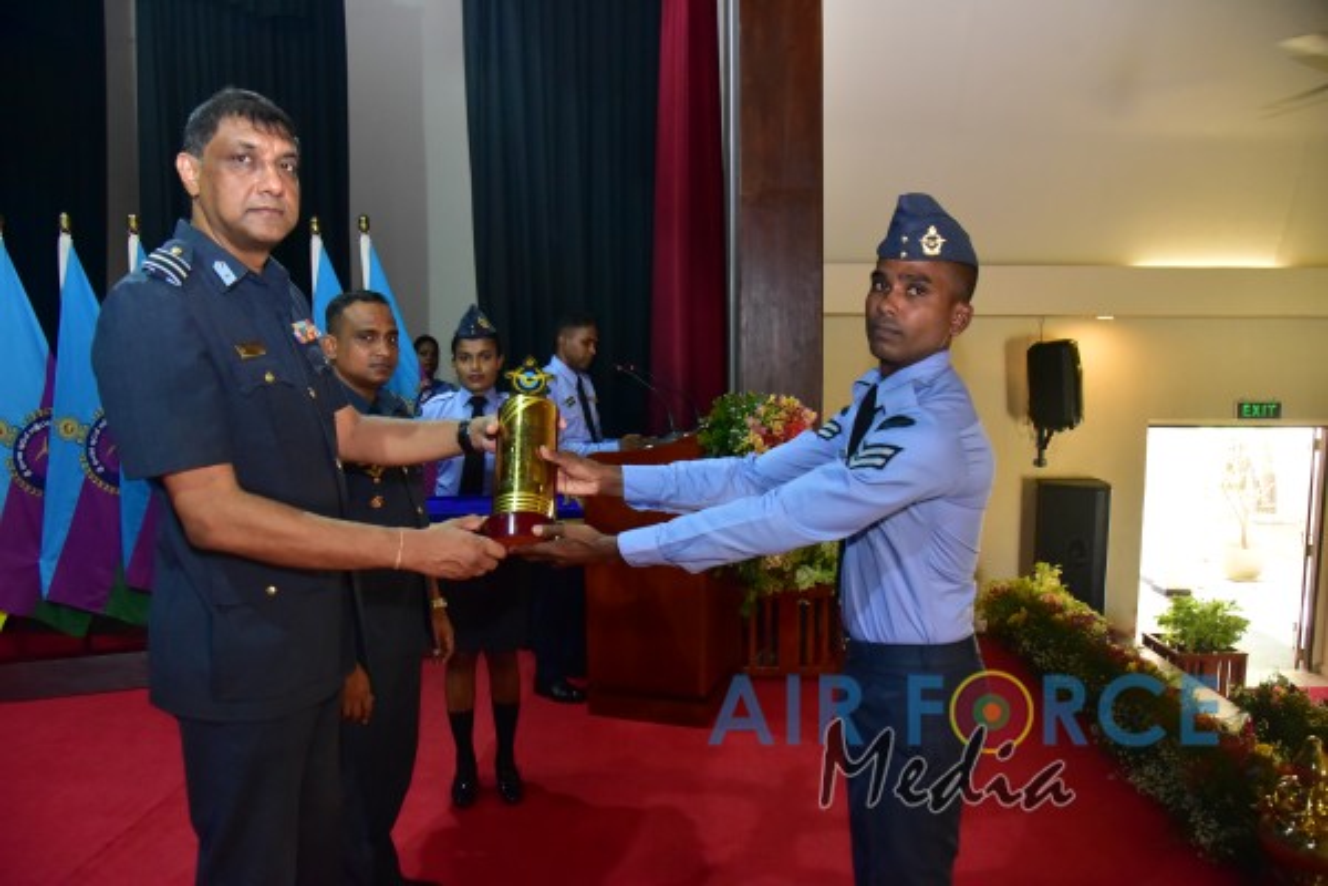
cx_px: 664
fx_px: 885
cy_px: 443
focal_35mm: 24
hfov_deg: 73.7
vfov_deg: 53.1
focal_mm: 24
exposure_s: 1/125
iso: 3200
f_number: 5
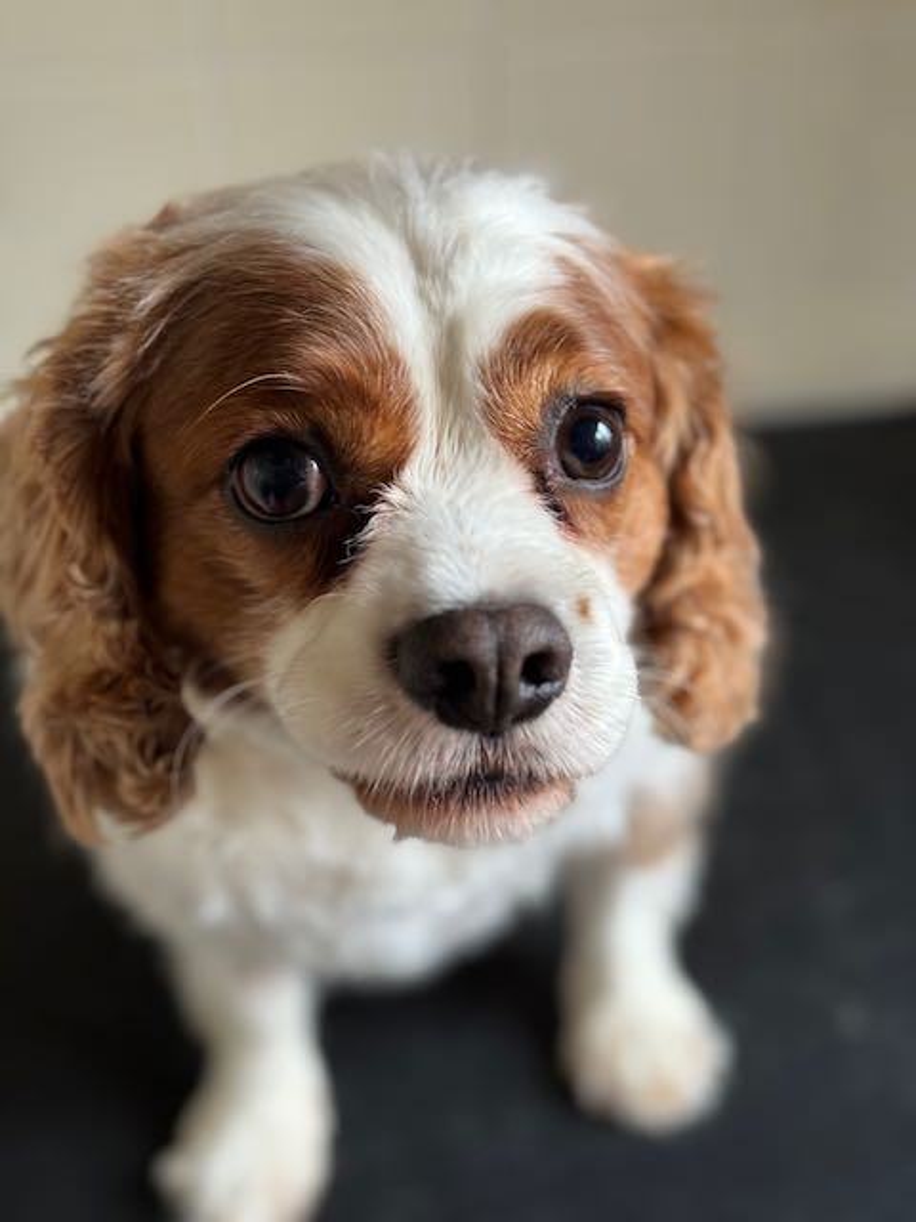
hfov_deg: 30.3
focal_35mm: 48
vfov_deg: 39.7
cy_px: 611
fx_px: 1694
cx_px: 458
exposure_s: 1/60
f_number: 1.78
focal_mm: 6.86
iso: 250
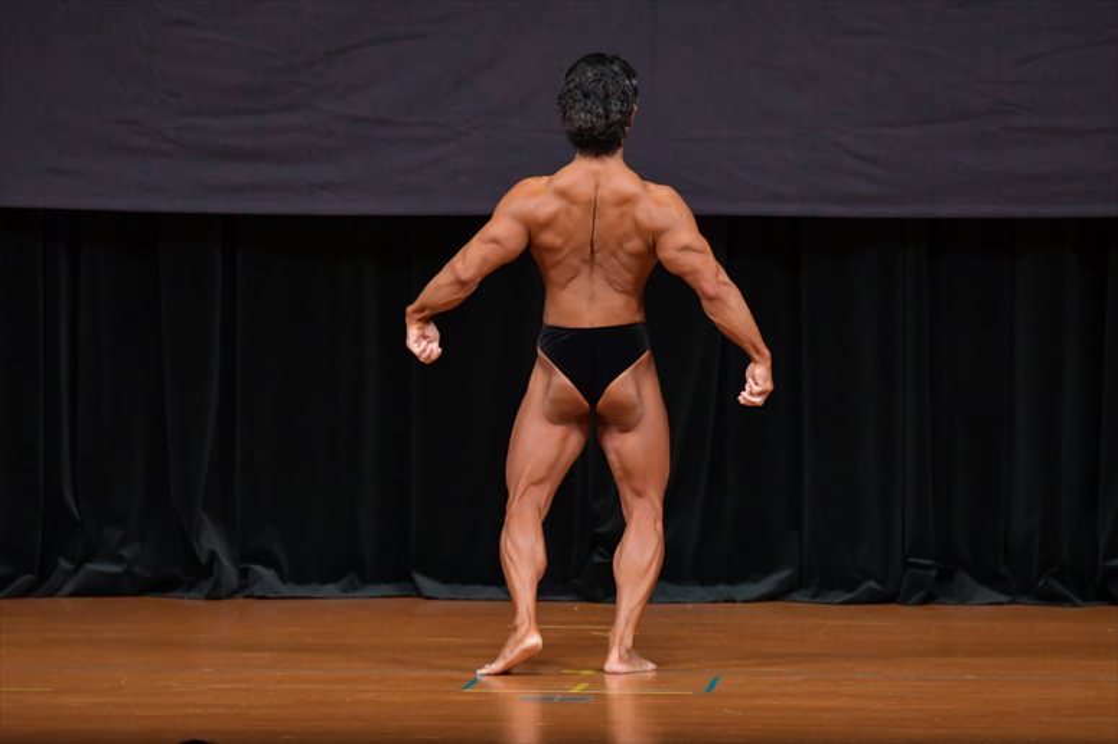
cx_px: 559
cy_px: 372
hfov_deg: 6.9
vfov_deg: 4.6
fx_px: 9312
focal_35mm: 300
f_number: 5.6
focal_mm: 200
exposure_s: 1/400
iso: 4000
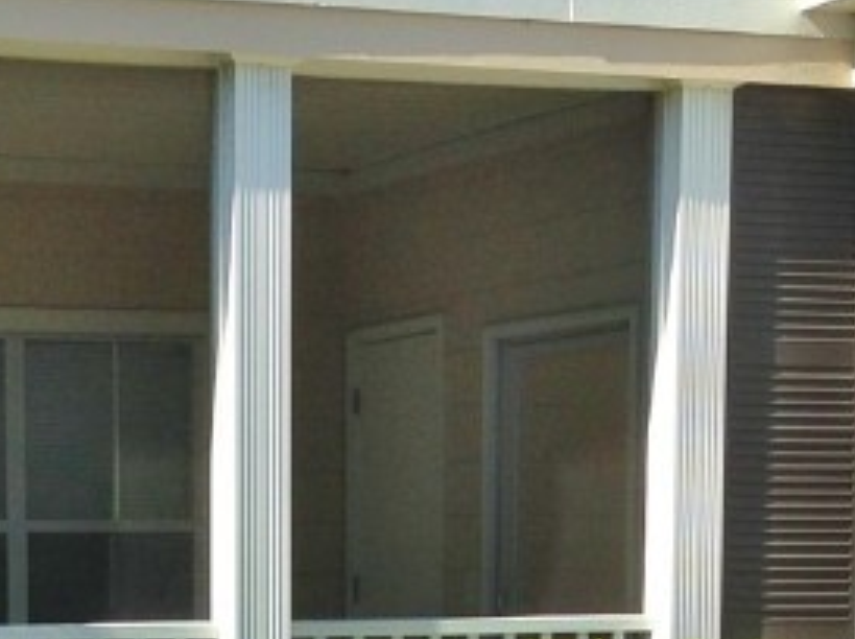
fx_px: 3059
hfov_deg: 15.8
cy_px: 890
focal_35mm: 124
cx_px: 160
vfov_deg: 11.5
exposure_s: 1/951
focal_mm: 4.12
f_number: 2.4
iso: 50
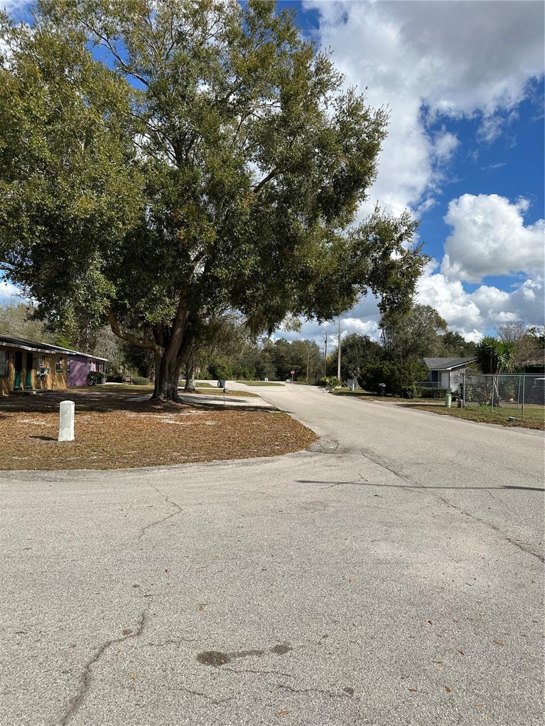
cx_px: 272
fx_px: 504
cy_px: 363
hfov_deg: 56.8
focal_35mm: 24
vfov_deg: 71.6
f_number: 1.78
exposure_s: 1/6623
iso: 80
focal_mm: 6.86
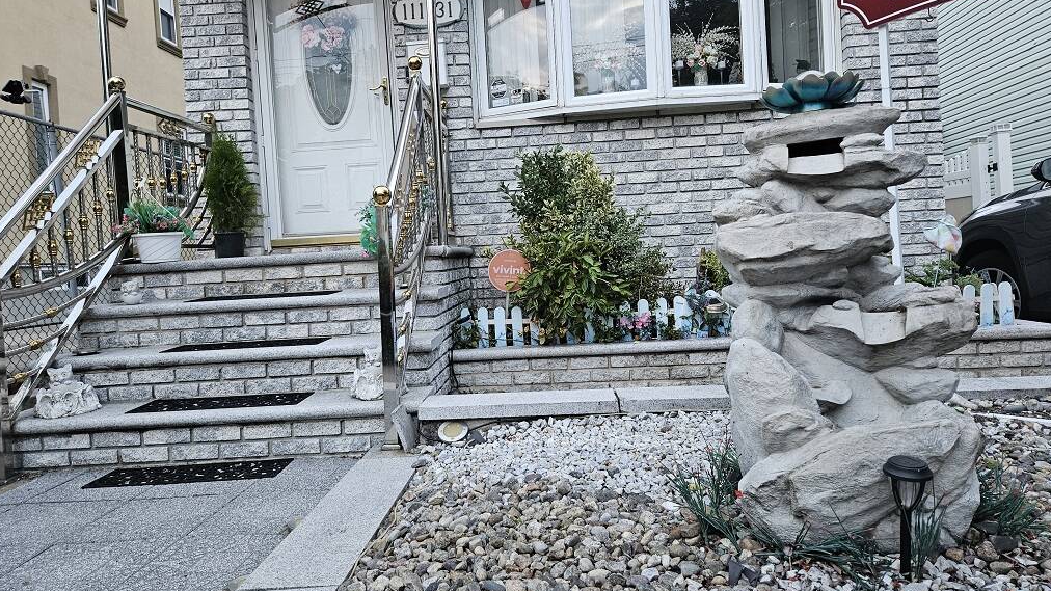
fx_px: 724
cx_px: 519
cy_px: 266
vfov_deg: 44.3
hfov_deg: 71.9
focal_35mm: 26
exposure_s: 1/120
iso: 200
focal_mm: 5.4
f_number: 1.8
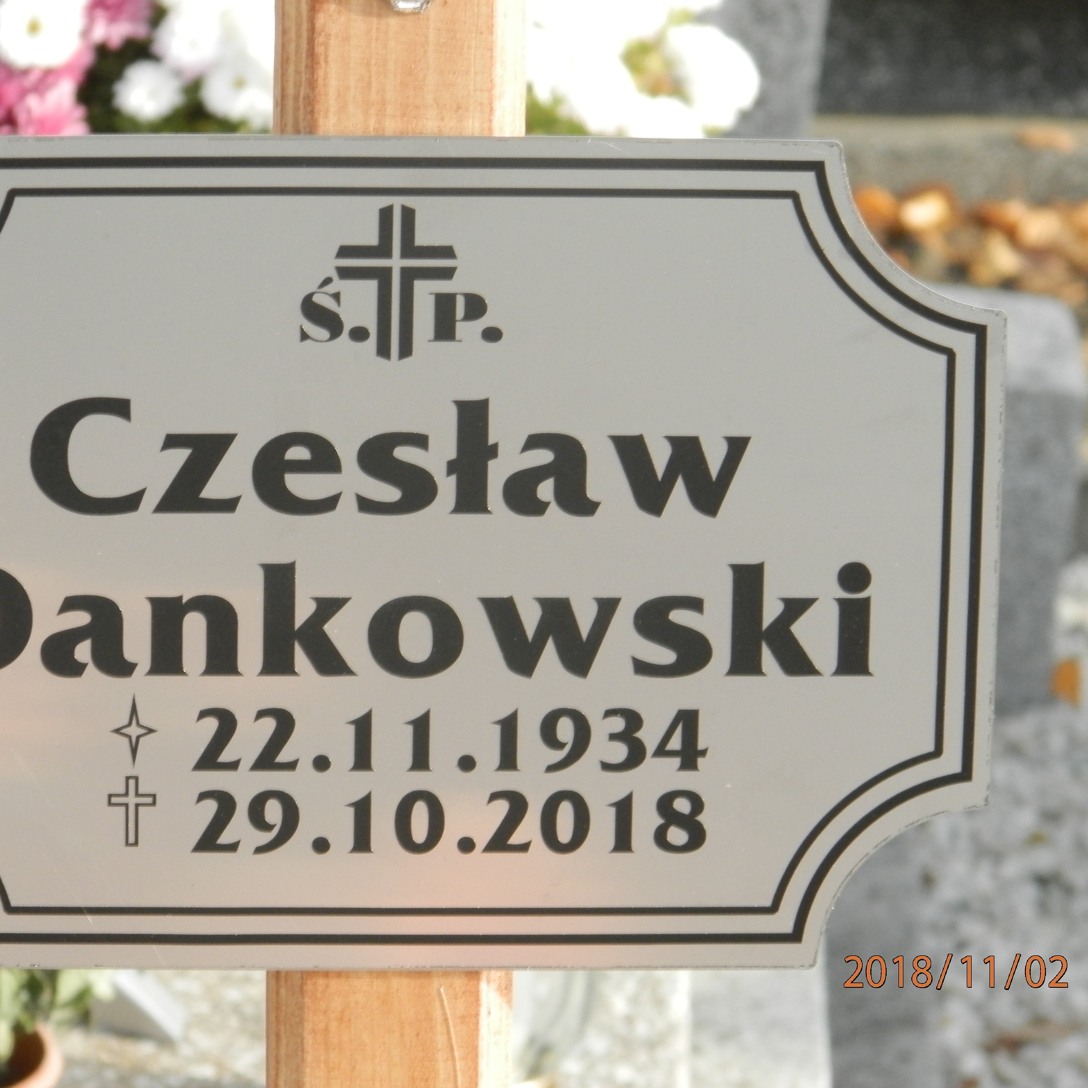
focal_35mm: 265
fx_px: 9423
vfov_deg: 6.6
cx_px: 429
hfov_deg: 6.6
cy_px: 542
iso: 200
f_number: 5.4
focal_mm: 40
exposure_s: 1/160
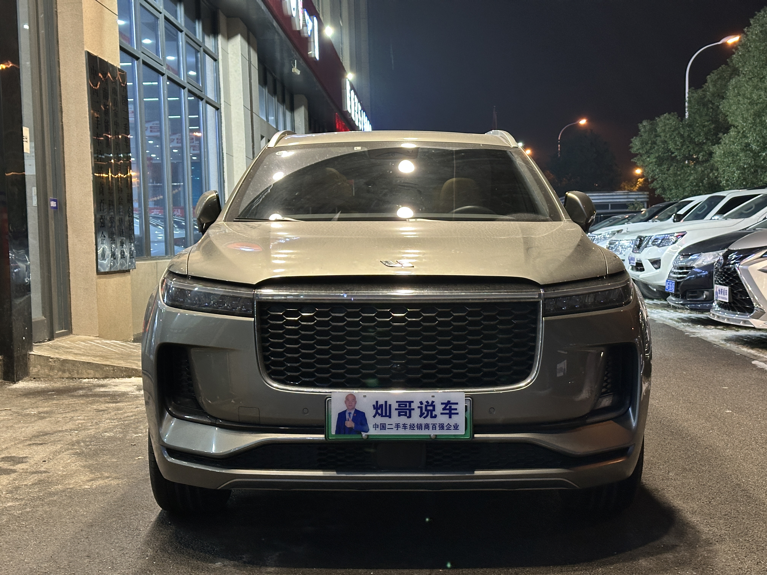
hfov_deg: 39.7
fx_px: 1064
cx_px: 384
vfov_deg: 30.3
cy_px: 288
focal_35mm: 48
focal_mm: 6.86
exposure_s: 1/33
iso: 200
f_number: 1.78
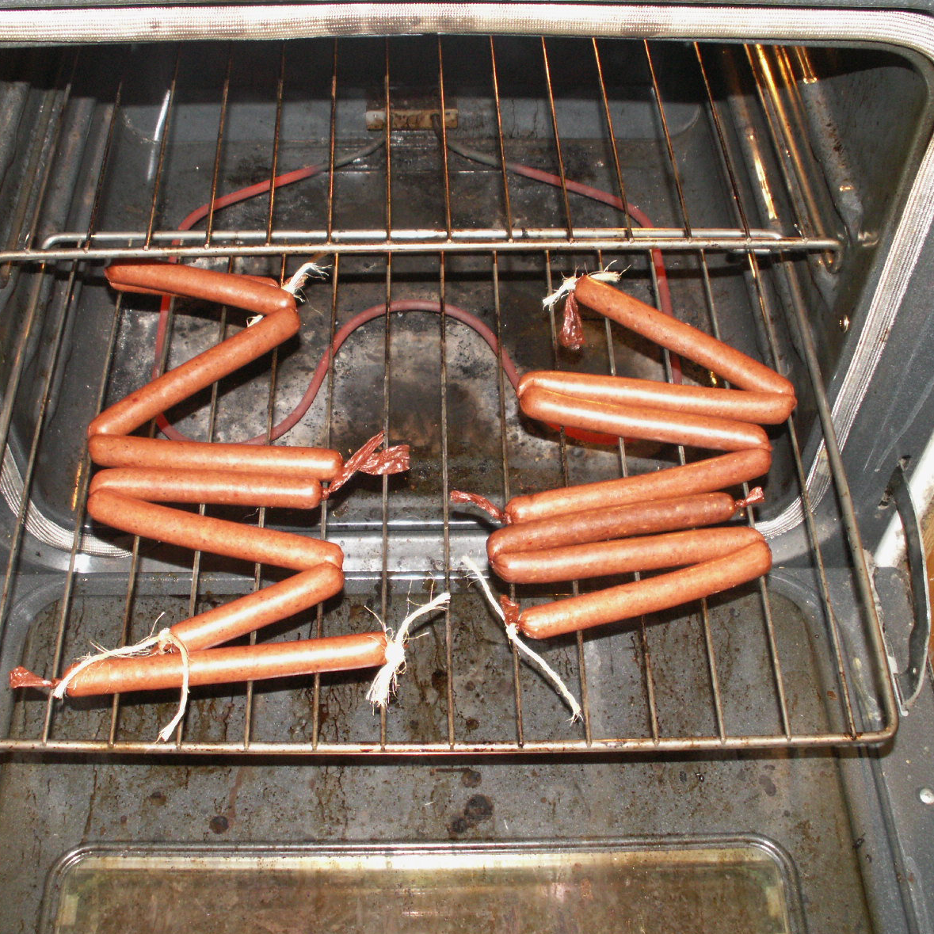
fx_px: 1282
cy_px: 474
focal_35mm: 42
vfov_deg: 40.0
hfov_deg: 40.0
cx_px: 444
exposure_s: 1/40
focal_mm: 5.86
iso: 160
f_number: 2.8
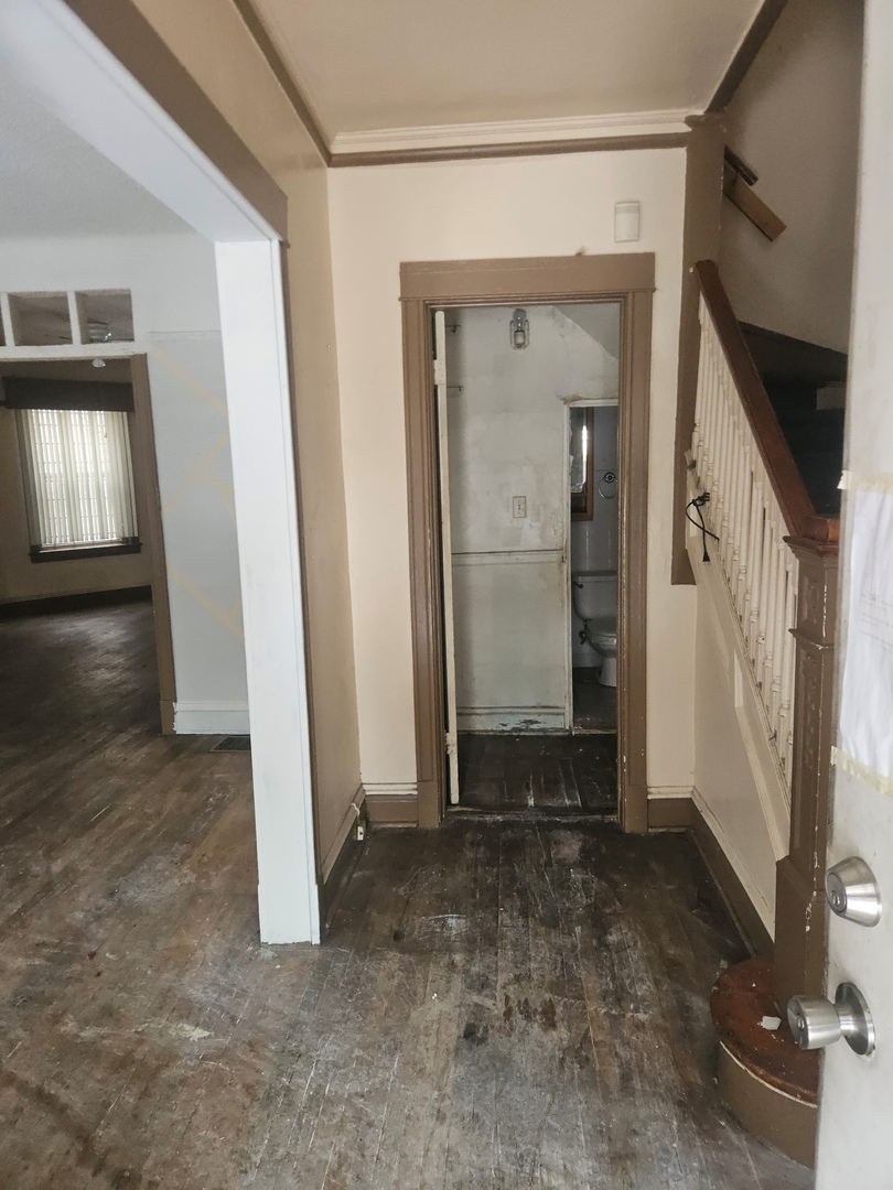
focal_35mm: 23
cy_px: 595
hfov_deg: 58.9
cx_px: 446
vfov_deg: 73.9
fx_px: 791
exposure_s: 1/120
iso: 500
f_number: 1.8
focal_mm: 5.4
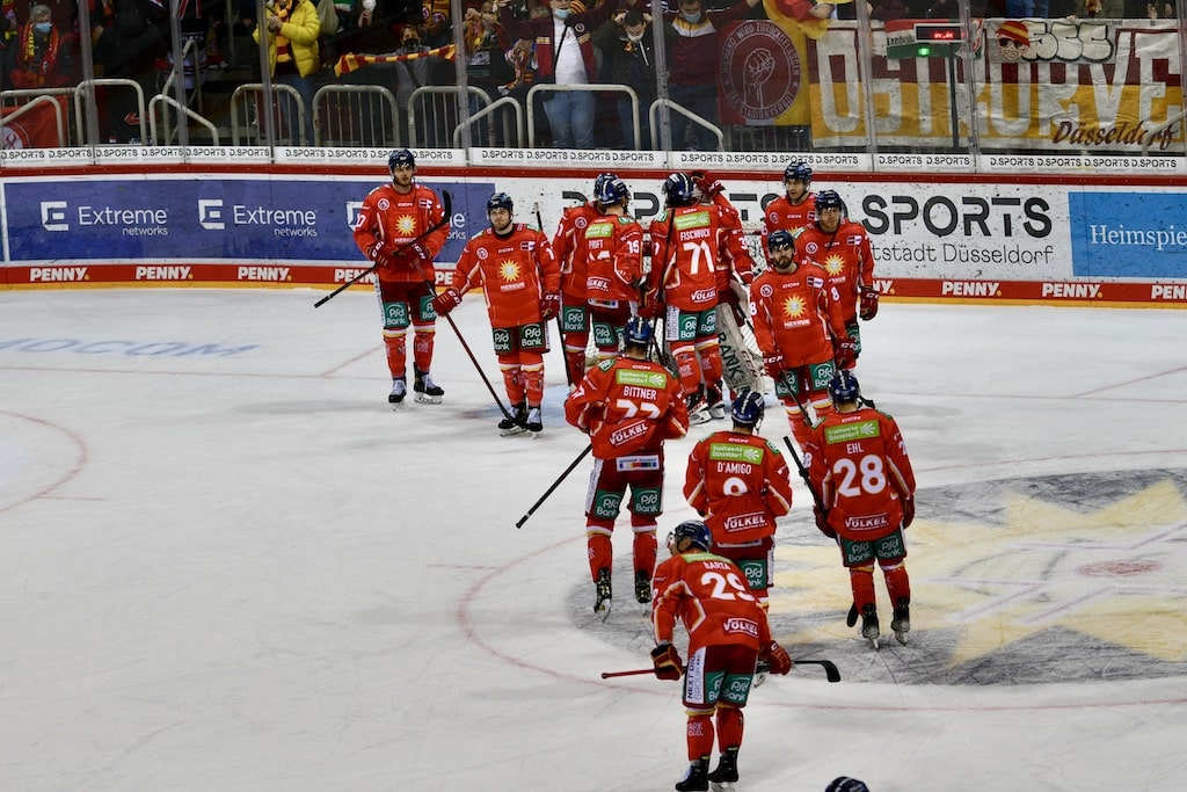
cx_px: 594
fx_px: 4287
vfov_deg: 10.6
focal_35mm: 130
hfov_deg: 15.8
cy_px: 396
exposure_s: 1/320
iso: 160
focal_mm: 130
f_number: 3.2
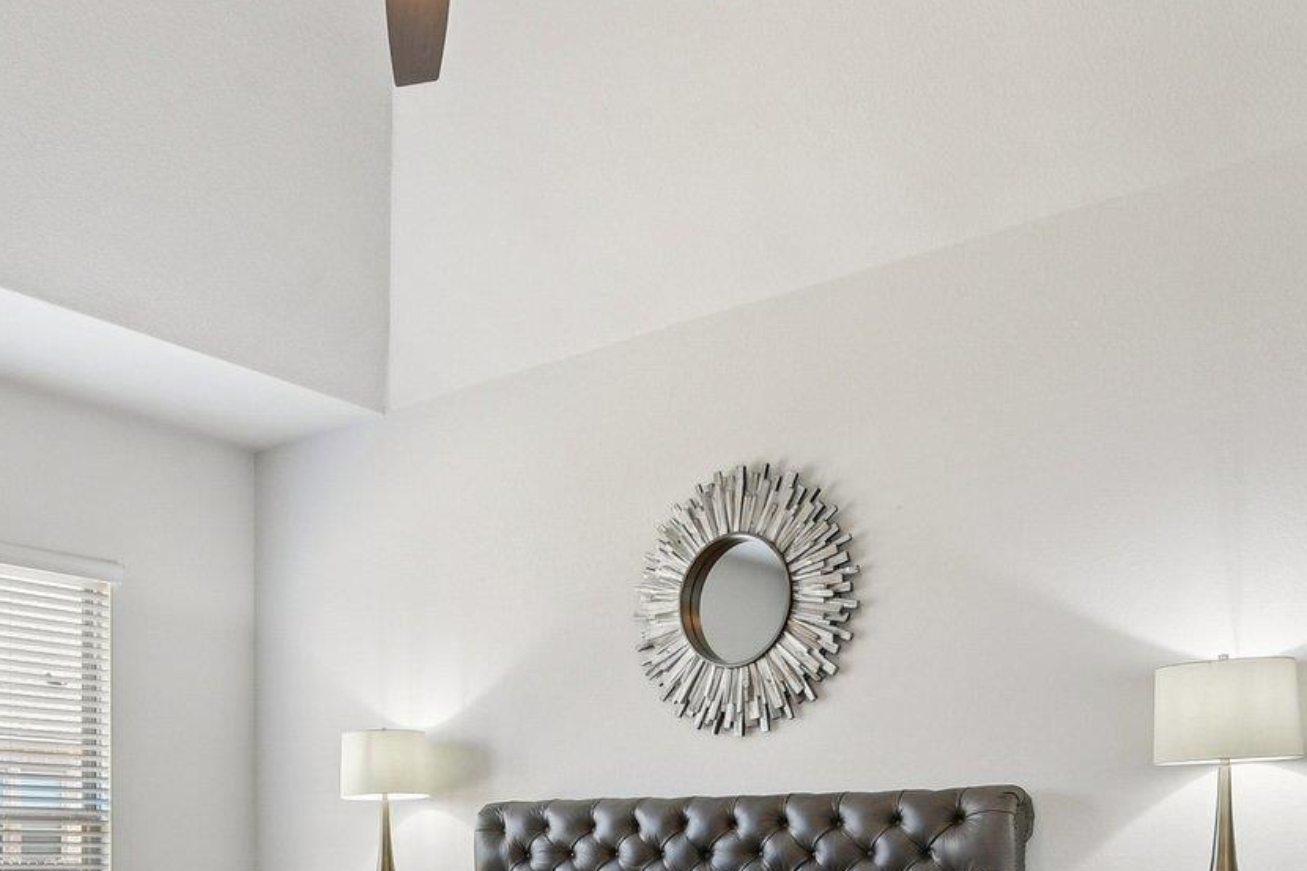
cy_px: 782
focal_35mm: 37
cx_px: 627
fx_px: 1343
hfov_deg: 51.9
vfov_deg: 34.0
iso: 400
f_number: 8
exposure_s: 1/25
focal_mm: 10
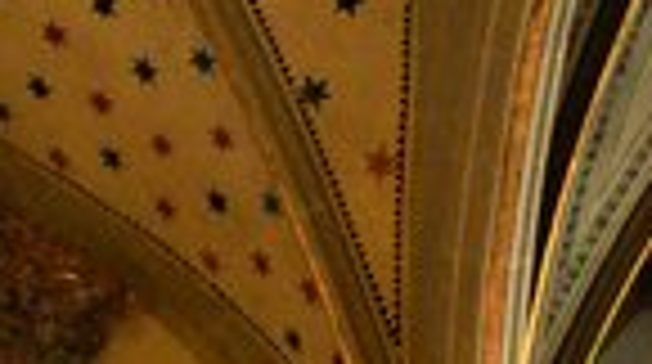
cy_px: 746
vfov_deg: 9.0
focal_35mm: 125
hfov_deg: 16.6
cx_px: -99
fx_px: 2157
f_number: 7.1
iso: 6400
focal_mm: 18
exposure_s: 1/30
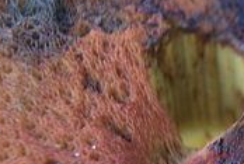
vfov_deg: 6.3
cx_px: 397
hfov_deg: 9.0
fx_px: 1495
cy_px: 114
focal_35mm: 220
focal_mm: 30
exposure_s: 1/50
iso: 250
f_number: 4.5
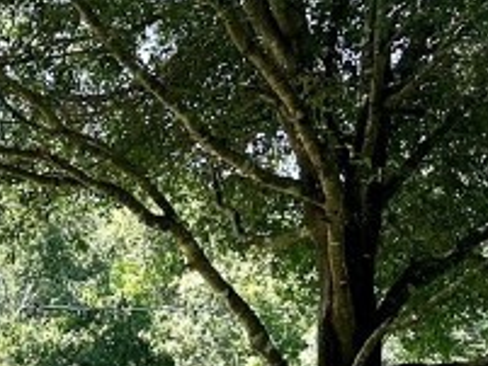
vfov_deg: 11.3
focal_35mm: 122
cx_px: -289
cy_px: 674
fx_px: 1721
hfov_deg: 14.8
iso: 80
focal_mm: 6.86
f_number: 1.78
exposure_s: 1/1664
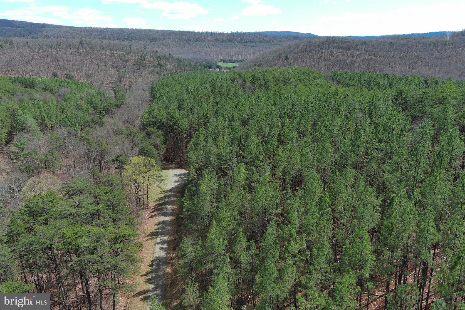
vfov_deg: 45.0
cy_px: 155
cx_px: 232
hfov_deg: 63.7
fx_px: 375
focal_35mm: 29
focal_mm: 10.57
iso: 100
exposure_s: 1/737
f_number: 2.8
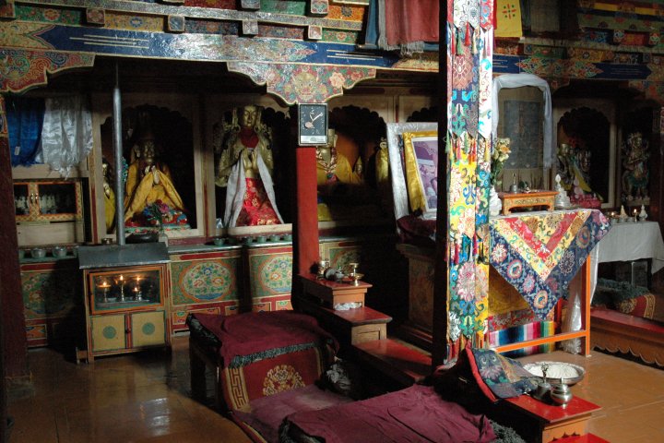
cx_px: 332
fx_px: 664
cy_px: 222
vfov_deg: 36.9
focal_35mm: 36
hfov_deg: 53.1
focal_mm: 24
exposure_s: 1/40
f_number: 3.8
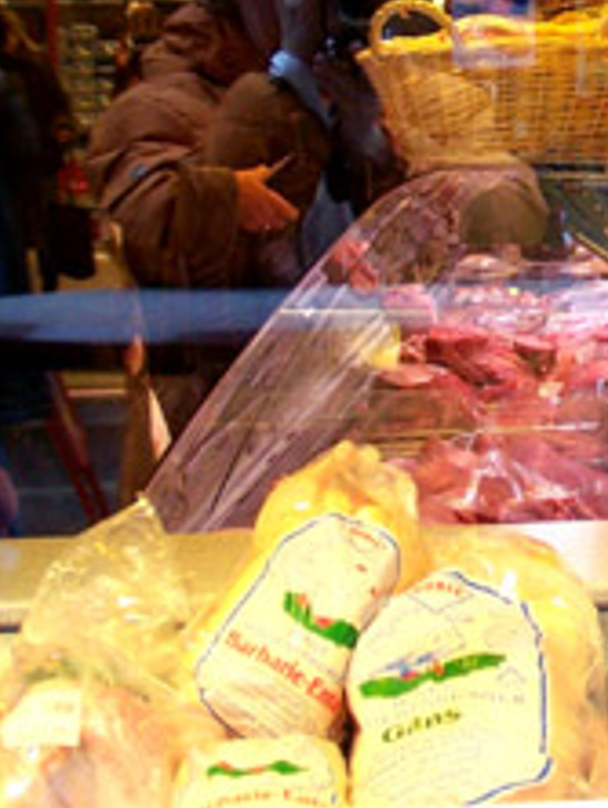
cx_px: 726
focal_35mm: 138
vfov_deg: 14.2
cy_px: 127
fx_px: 3226
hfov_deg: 10.6
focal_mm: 8.5
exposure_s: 1/30
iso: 160
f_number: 3
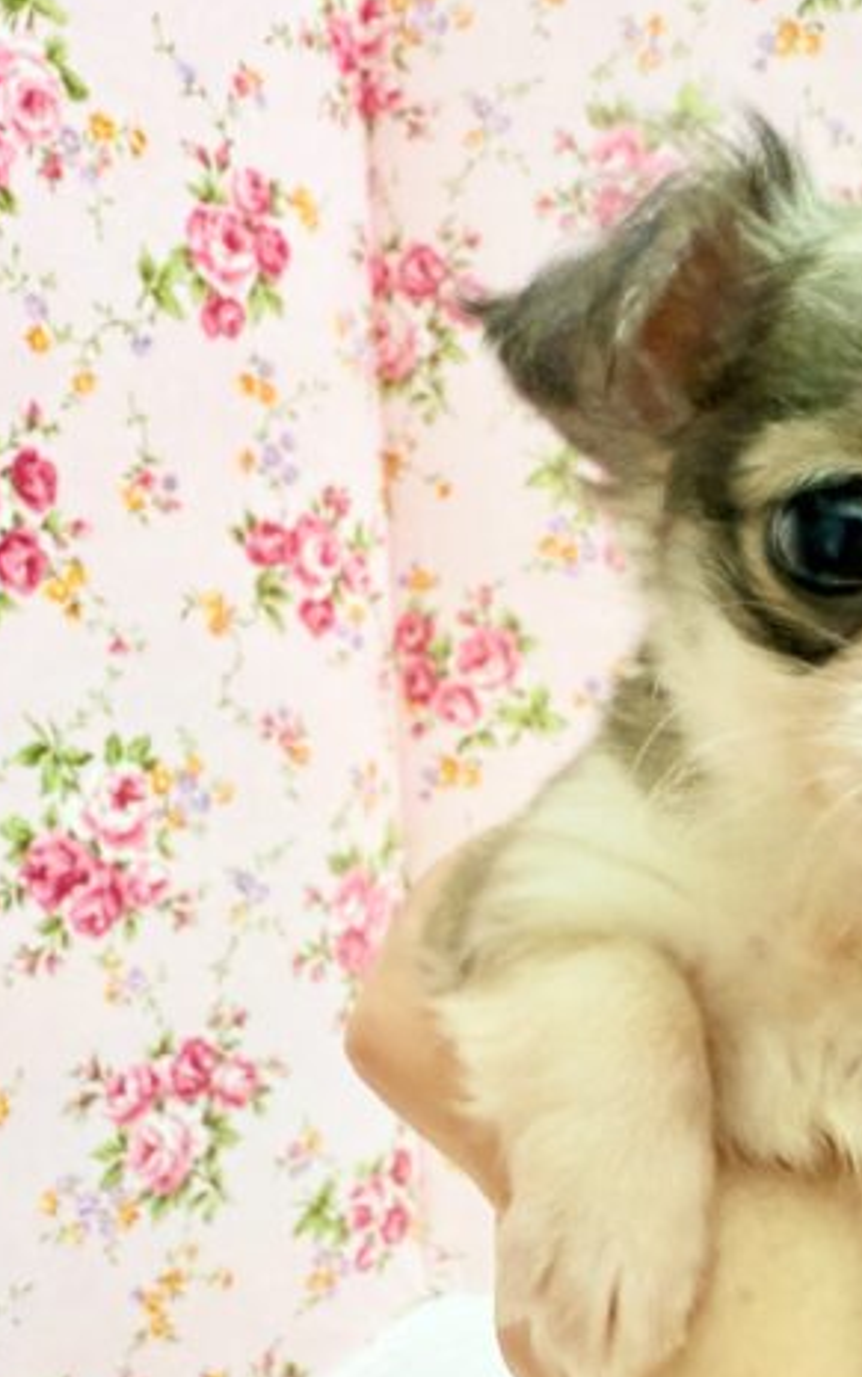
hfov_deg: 33.3
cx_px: 862
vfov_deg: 55.3
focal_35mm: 35
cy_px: 699
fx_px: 1314
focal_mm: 2.22
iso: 250
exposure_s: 1/100
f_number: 2.2
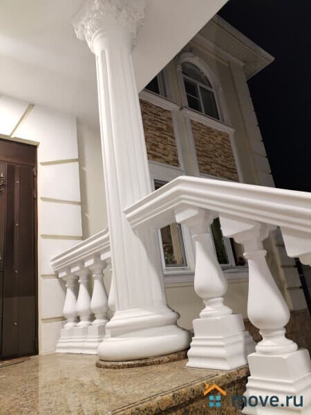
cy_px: 208
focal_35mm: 26
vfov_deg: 67.3
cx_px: 156
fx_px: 311
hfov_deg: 53.1
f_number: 1.8
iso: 1090
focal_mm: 4.75
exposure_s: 1/25
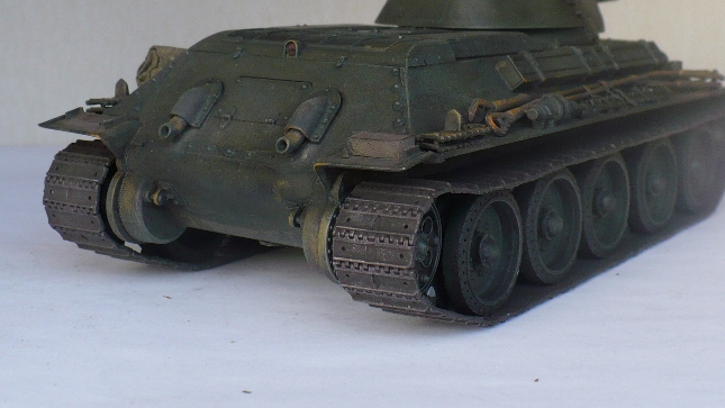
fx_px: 1230
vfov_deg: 18.7
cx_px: 480
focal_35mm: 64
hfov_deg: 32.6
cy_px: 109
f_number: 2.8
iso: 100
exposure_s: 1/30
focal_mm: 6.1
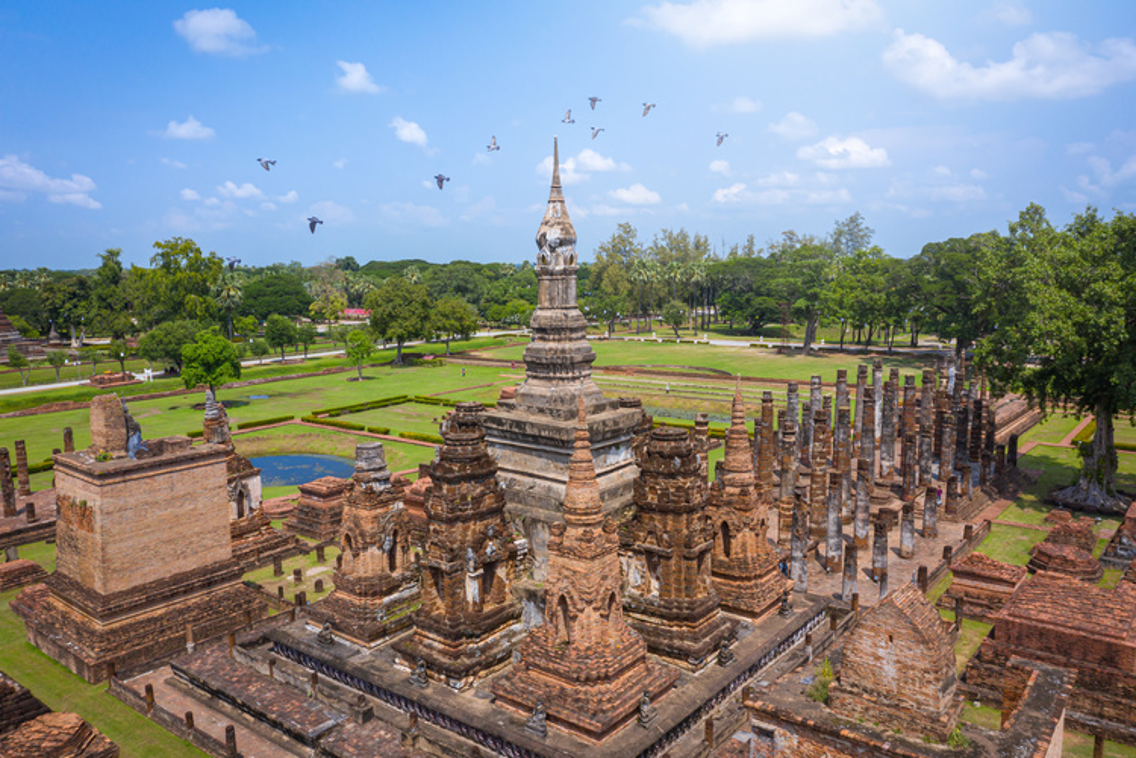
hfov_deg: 65.5
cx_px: 568
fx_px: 883
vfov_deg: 46.4
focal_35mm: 28
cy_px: 379
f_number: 6.3
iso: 100
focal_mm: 10.3
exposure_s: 1/500
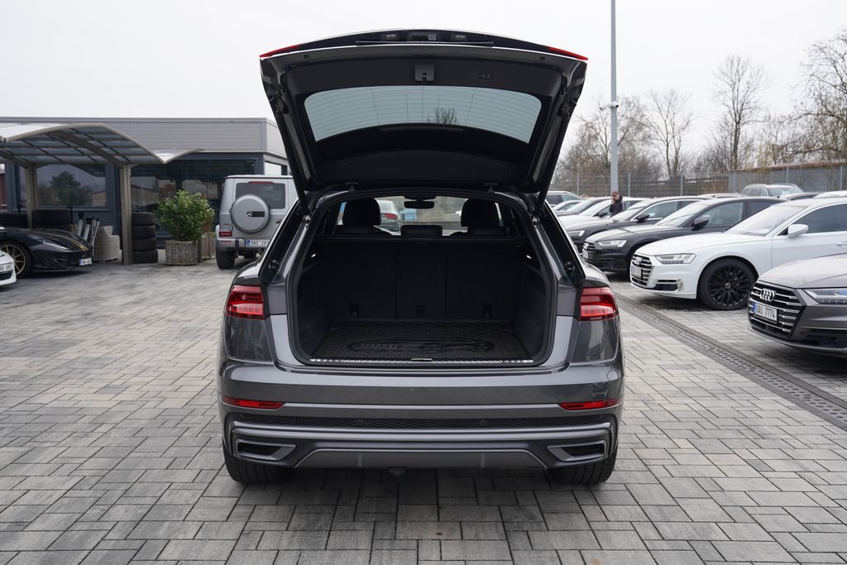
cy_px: 282
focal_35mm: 33
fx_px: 776
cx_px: 424
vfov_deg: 40.0
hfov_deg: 57.2
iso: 100
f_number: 5
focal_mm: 33
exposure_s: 1/125
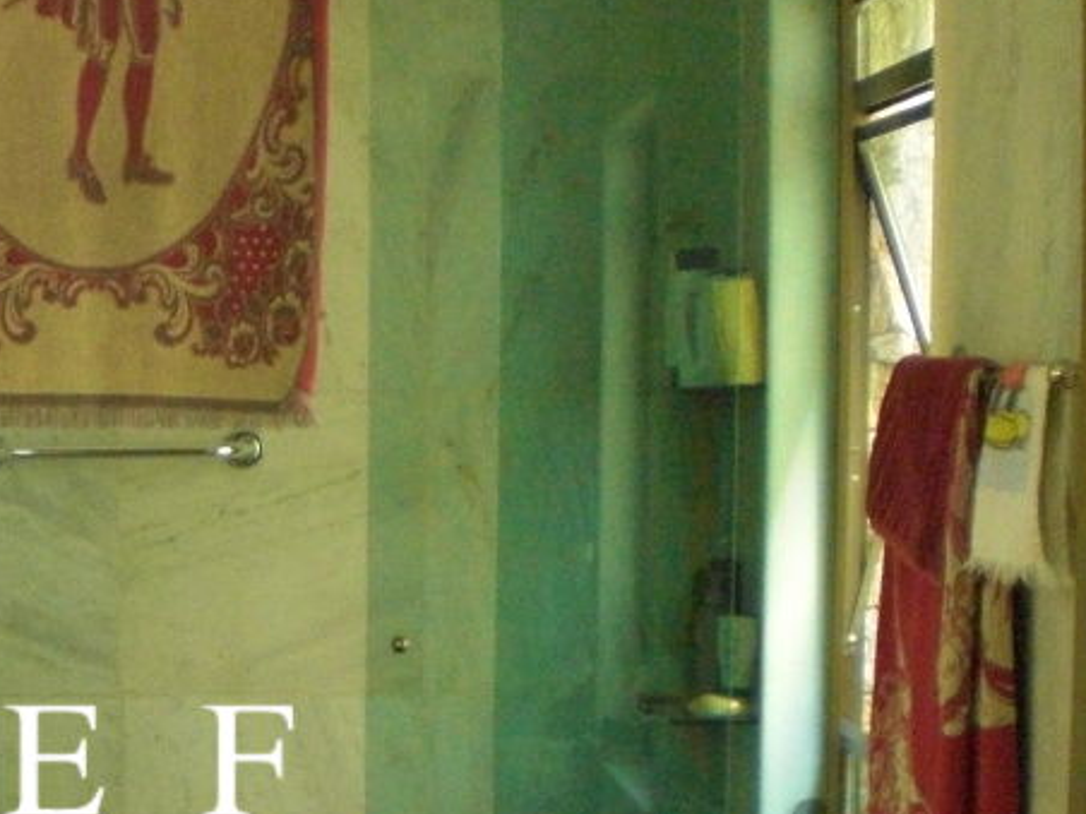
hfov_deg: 21.7
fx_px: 2698
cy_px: 792
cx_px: -77
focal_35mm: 86
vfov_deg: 16.8
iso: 400
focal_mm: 6.3
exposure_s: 1/60
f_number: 3.1
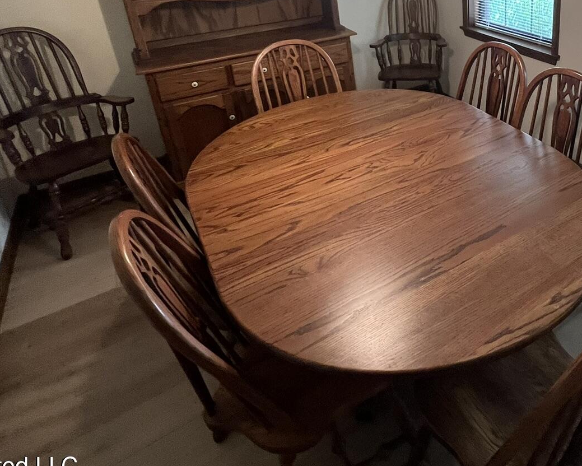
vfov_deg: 52.1
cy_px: 75
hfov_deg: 61.8
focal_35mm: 25
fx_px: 431
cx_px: 474
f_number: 1.8
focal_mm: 1.57
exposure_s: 1/60
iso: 320
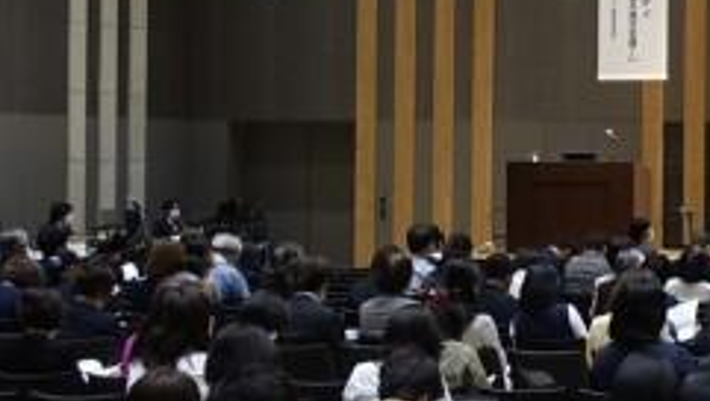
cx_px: 1052
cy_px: 9
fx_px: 1413
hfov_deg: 23.1
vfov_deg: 15.9
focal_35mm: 75
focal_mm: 8.8
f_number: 1.8
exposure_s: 1/30
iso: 160
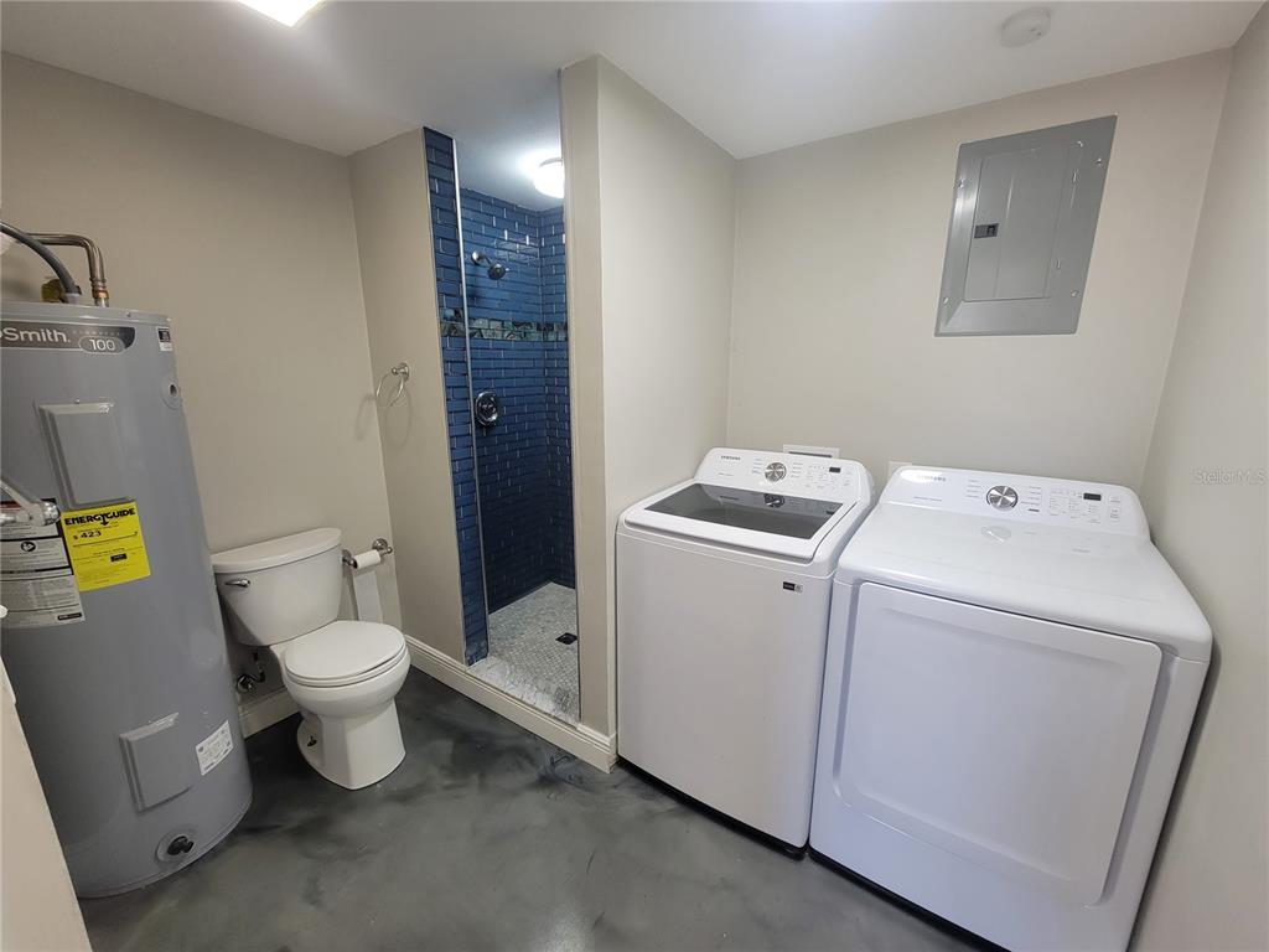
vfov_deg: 89.9
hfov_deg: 106.2
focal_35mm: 13
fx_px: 477
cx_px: 634
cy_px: 476
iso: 160
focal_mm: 2.2
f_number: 2.2
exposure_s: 1/60
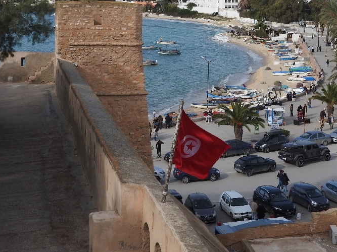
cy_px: 33
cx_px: 223
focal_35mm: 72
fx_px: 701
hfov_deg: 26.9
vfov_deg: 20.1
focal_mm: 7.2
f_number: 3.8
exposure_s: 1/1000
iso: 100
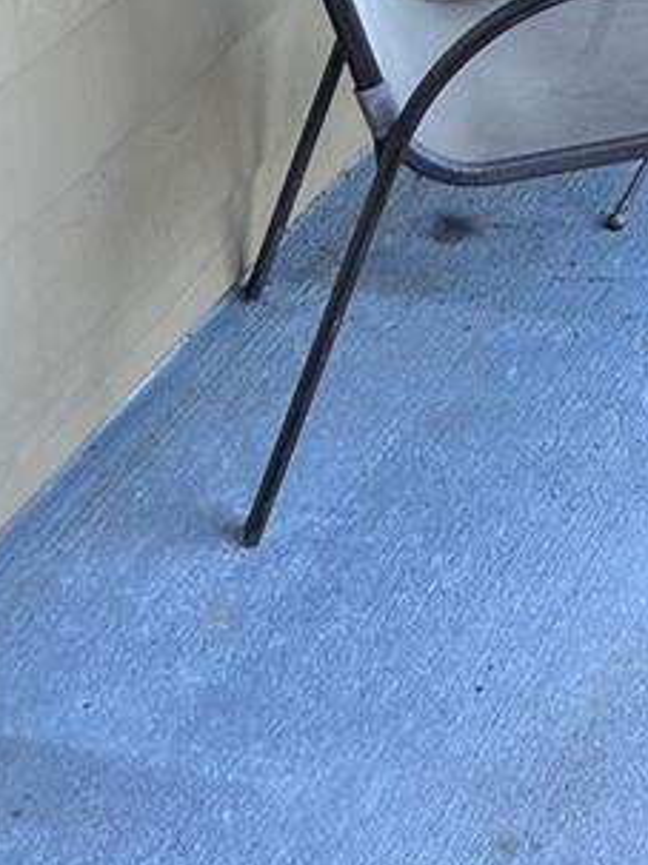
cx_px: 796
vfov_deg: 17.2
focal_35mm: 103
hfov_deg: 13.9
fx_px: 2573
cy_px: -448
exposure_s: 1/120
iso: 80
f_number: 1.6
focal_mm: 5.1
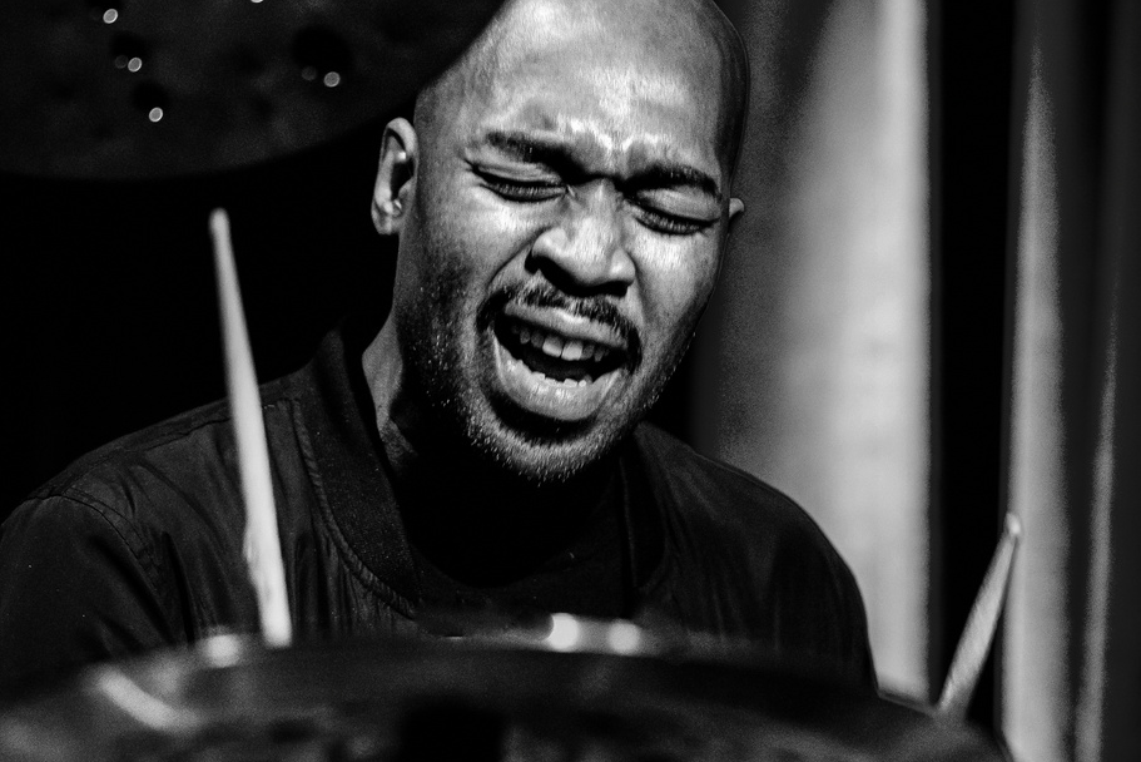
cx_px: 514
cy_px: 461
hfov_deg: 6.8
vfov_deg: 4.6
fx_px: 9574
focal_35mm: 302
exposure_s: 1/160
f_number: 2.8
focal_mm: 170
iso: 3200
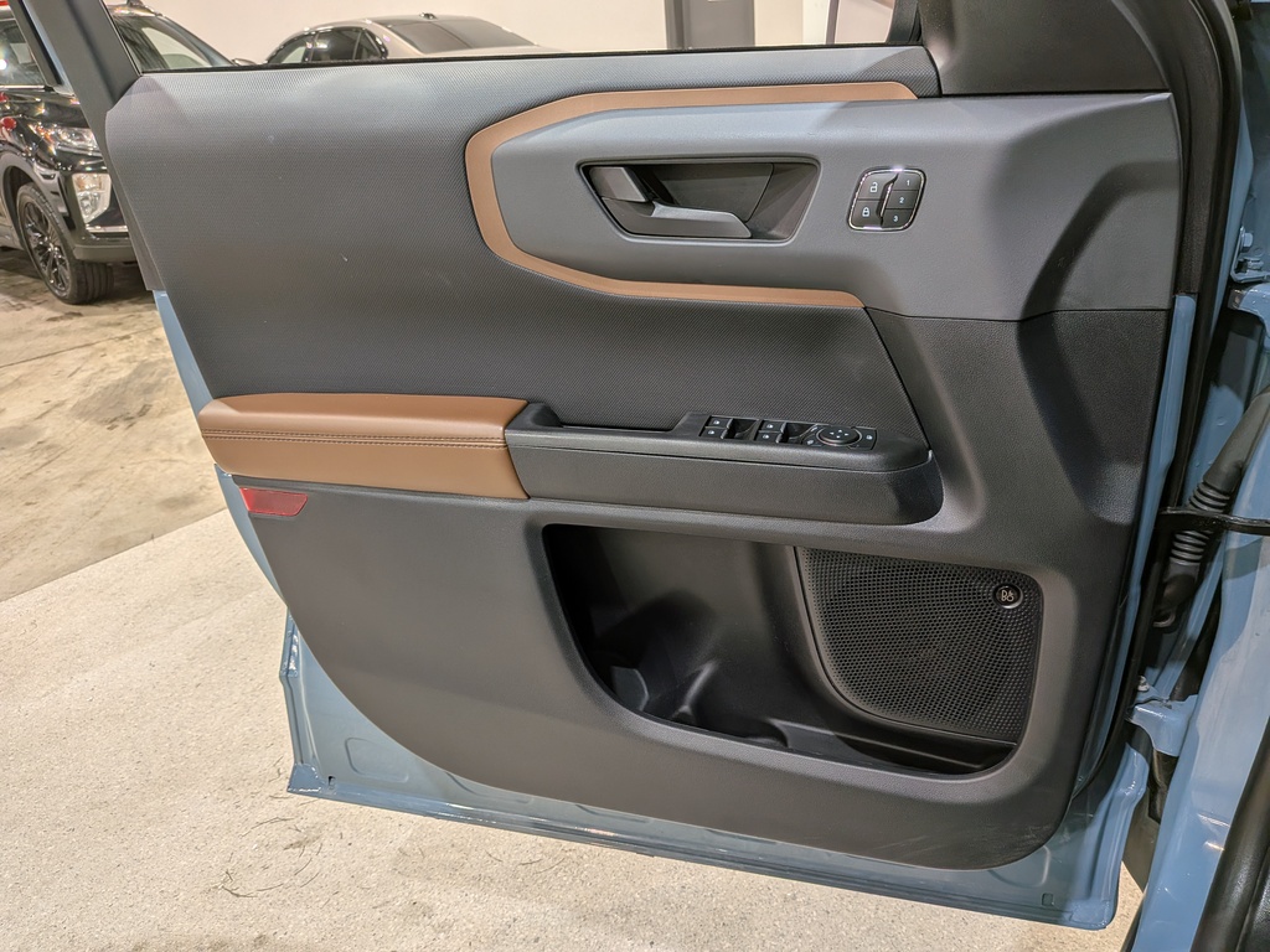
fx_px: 881
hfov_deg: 71.6
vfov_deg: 56.8
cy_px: 476
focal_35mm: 24
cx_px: 635
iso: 27
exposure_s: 1/197
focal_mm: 4.53
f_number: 1.7
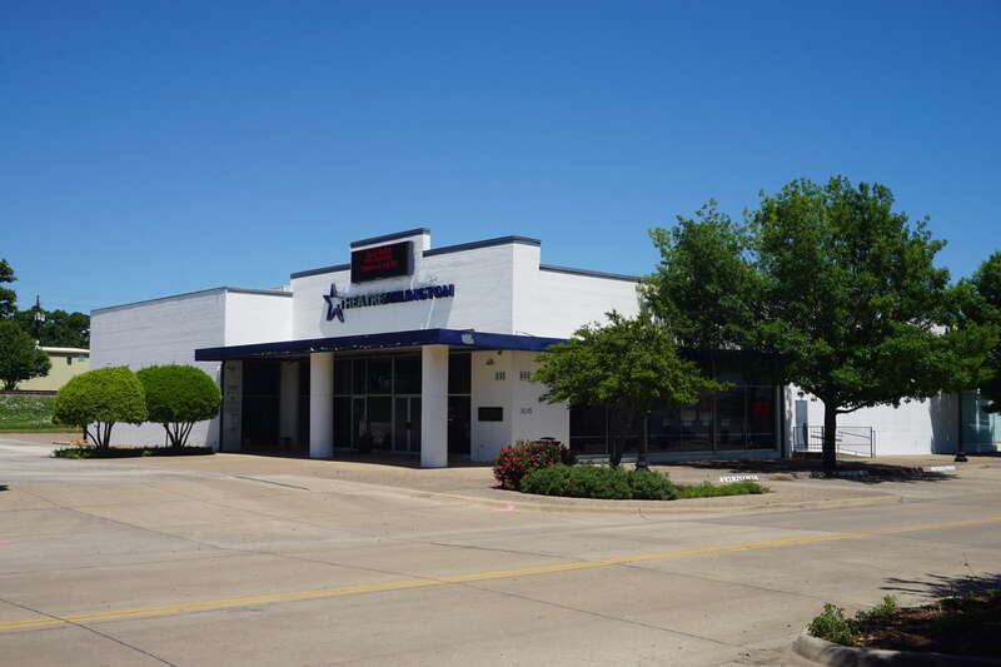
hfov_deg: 49.6
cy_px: 334
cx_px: 500
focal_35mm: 39
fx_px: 1084
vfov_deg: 34.2
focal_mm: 26
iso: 100
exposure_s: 1/200
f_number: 11
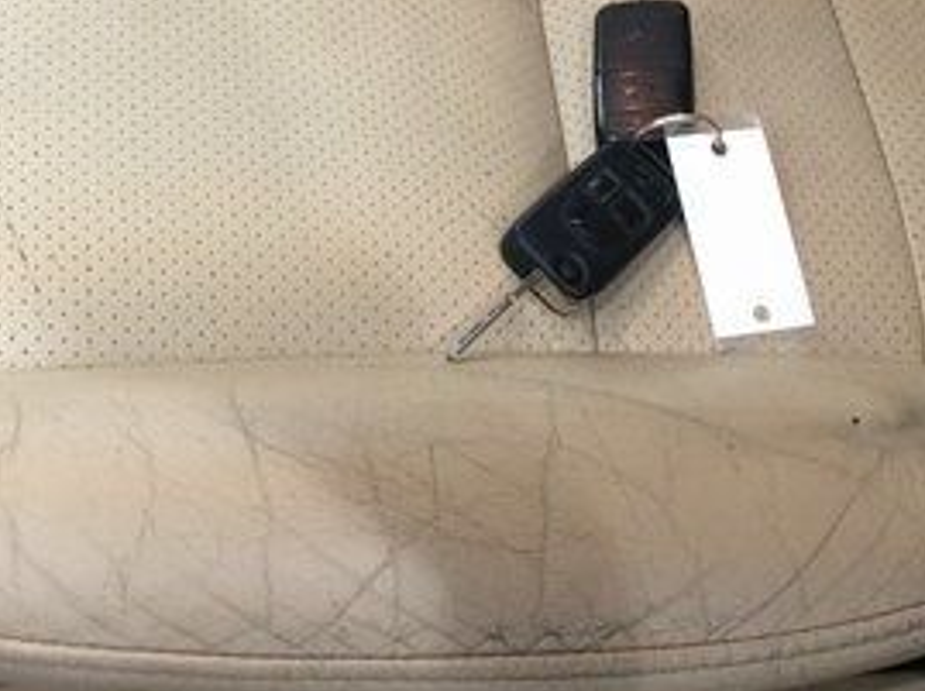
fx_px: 2028
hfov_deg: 25.7
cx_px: 488
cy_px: 148
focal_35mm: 76
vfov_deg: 19.2
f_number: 2.4
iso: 100
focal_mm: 3.3
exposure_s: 1/24
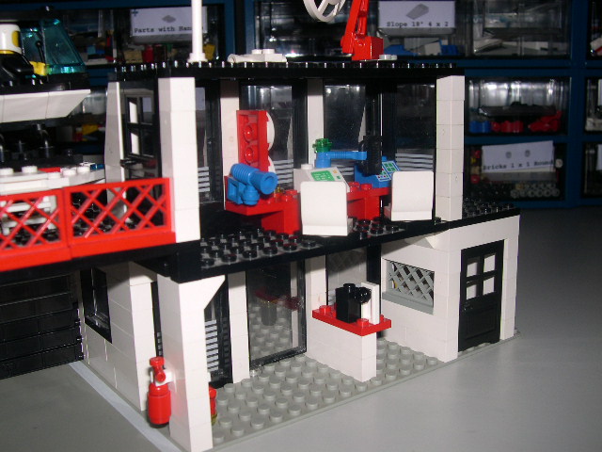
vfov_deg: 37.7
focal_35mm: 38
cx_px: 301
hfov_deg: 49.0
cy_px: 226
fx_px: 661
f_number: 7.6
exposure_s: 1/60
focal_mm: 8
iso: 100
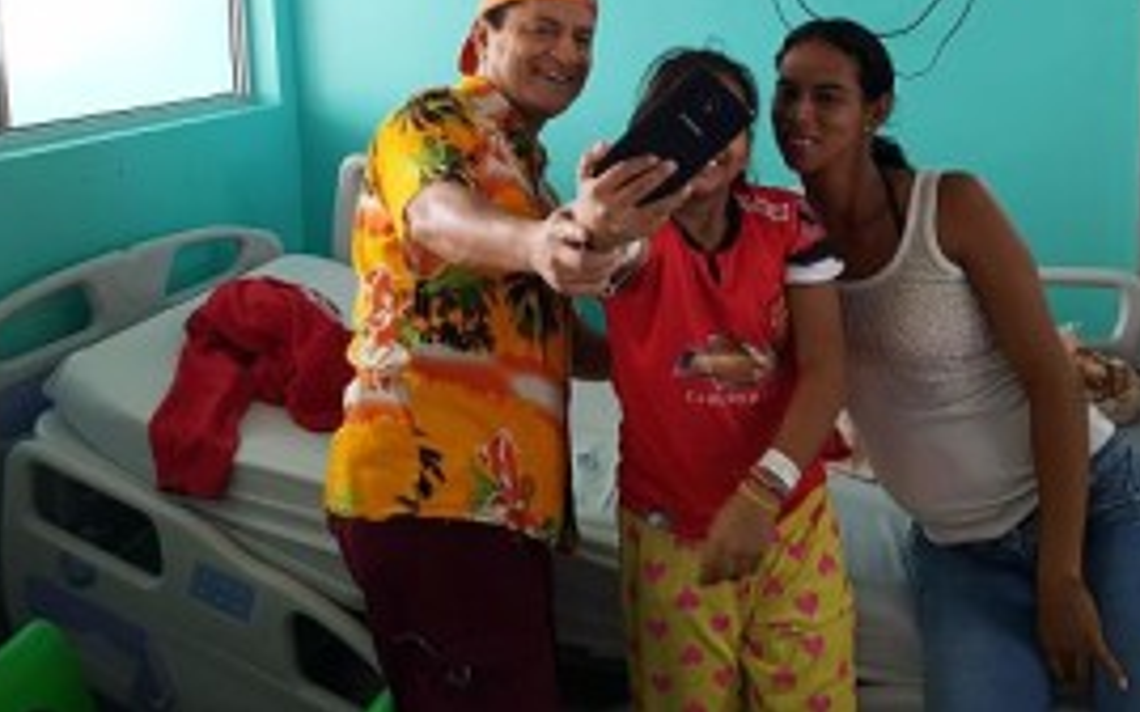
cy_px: 131
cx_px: 595
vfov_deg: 32.5
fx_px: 1180
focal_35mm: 38
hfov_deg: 51.5
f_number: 1.7
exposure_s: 1/60
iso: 80
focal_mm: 4.2
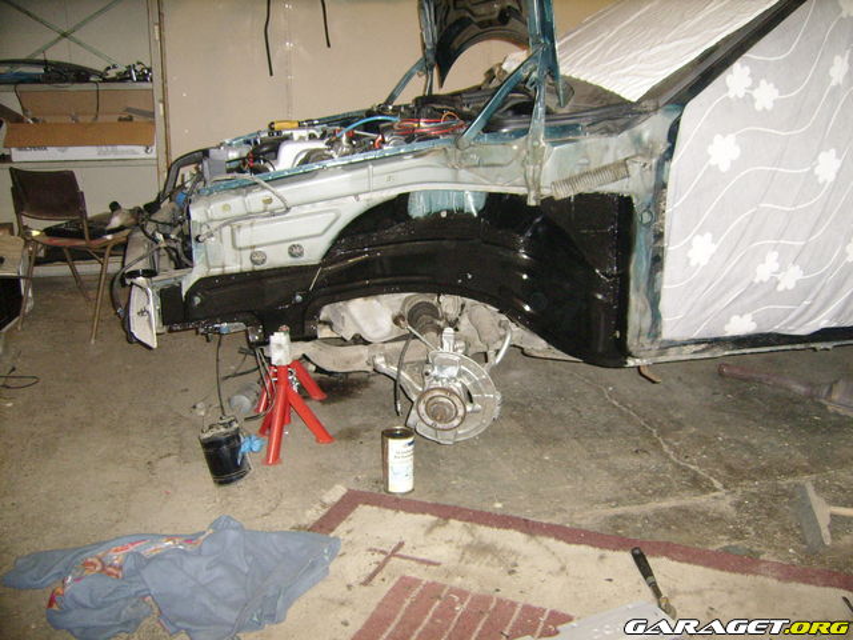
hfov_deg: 52.6
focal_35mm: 35
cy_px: 320
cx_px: 426
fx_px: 862
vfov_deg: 40.7
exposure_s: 1/30
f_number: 2.8
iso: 282
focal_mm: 5.95
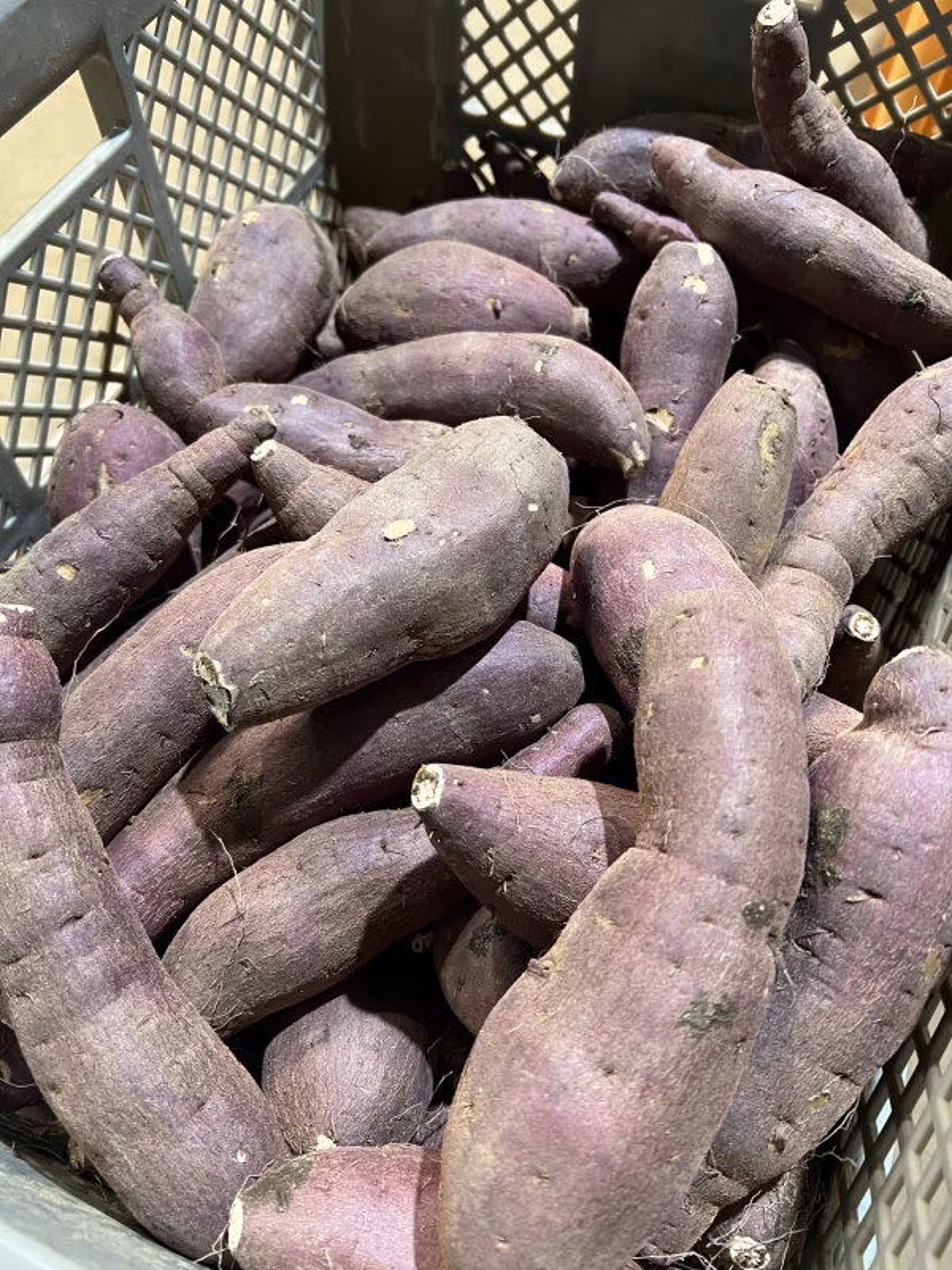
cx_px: 476
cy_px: 635
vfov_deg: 67.3
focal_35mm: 26
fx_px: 953
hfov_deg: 53.1
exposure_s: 1/50
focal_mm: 5.7
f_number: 1.5
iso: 250
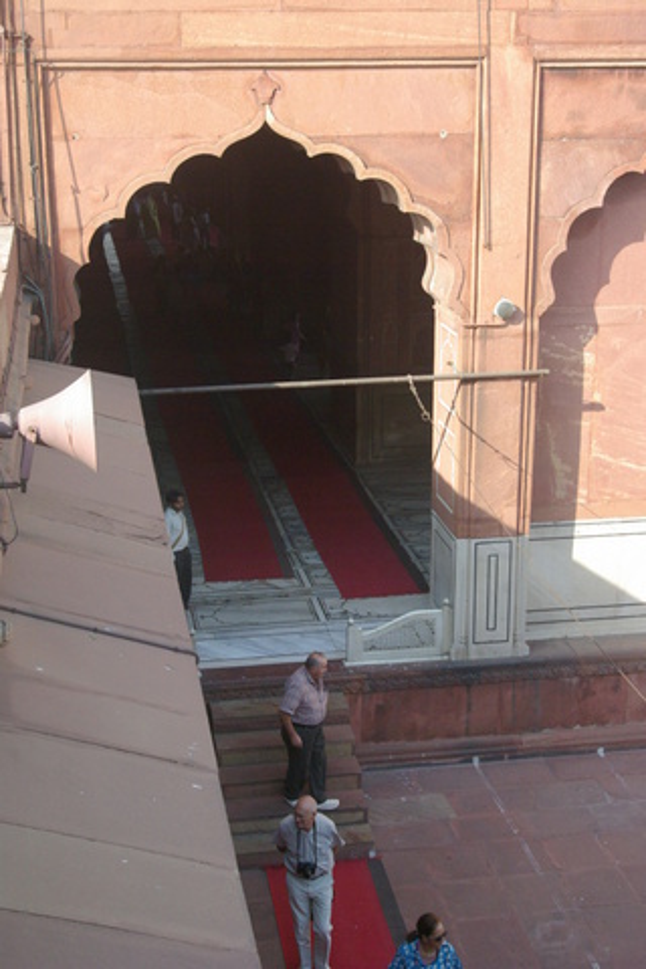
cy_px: 484
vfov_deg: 37.9
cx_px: 323
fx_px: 1413
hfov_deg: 25.8
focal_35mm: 52
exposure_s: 1/125
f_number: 8
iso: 800
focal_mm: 35
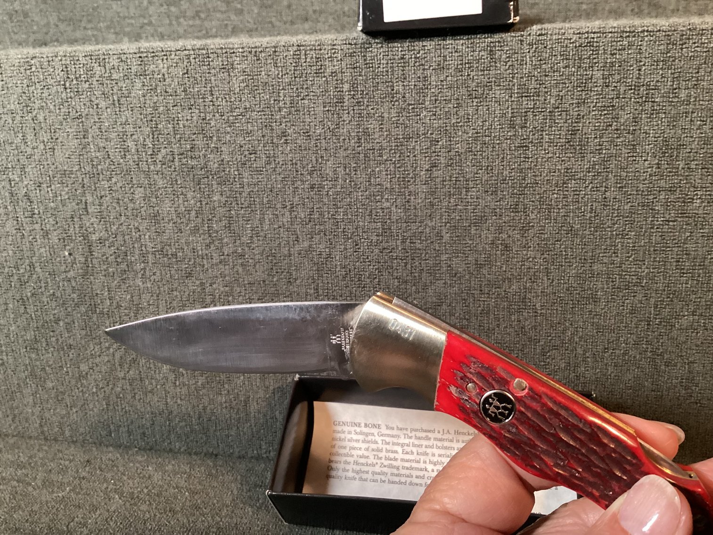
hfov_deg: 58.3
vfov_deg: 45.4
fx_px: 639
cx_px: 356
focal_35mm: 31
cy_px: 268
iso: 250
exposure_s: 1/40
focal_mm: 3.3
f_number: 2.4
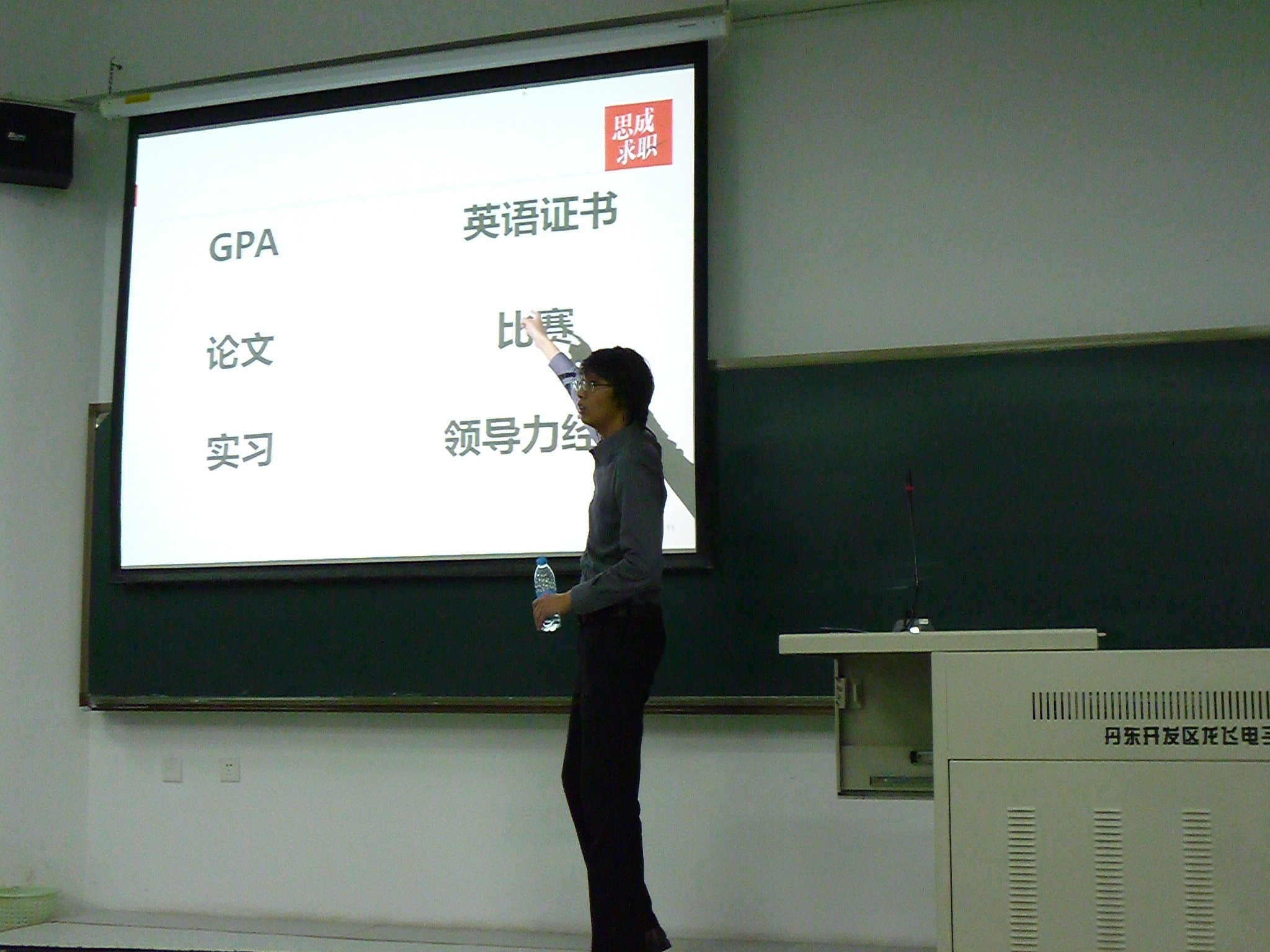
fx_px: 1504
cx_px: 635
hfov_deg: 45.8
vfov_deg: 35.1
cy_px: 476
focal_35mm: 41
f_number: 3.3
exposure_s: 1/80
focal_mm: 7.4
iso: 640
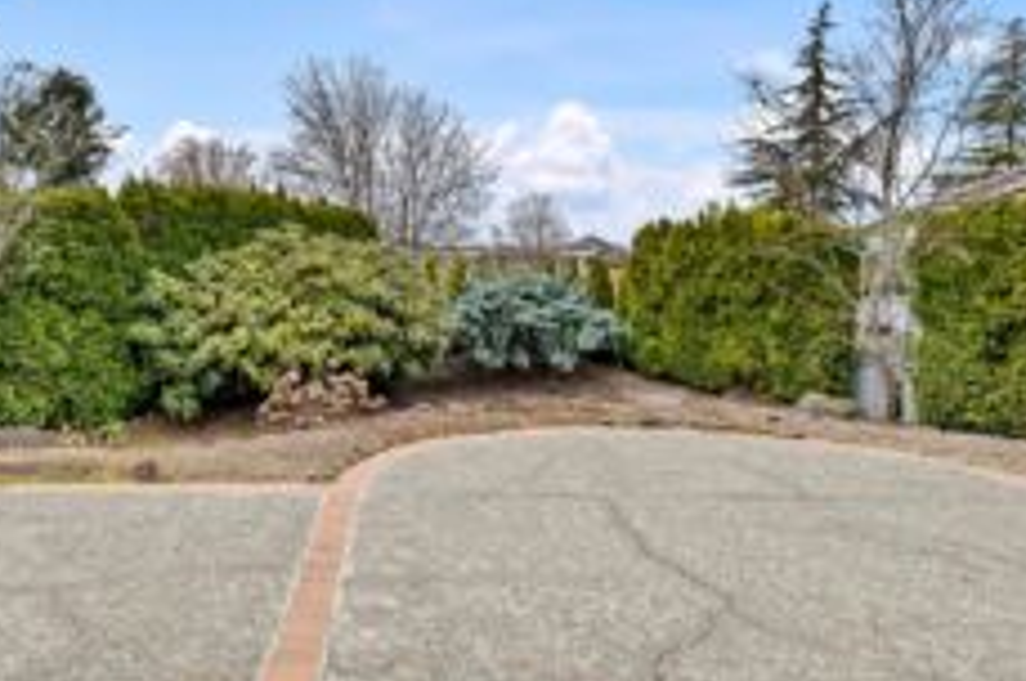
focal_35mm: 28
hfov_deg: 64.2
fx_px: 797
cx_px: 358
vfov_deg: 45.8
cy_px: 249
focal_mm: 16
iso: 1600
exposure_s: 1/250
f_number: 8
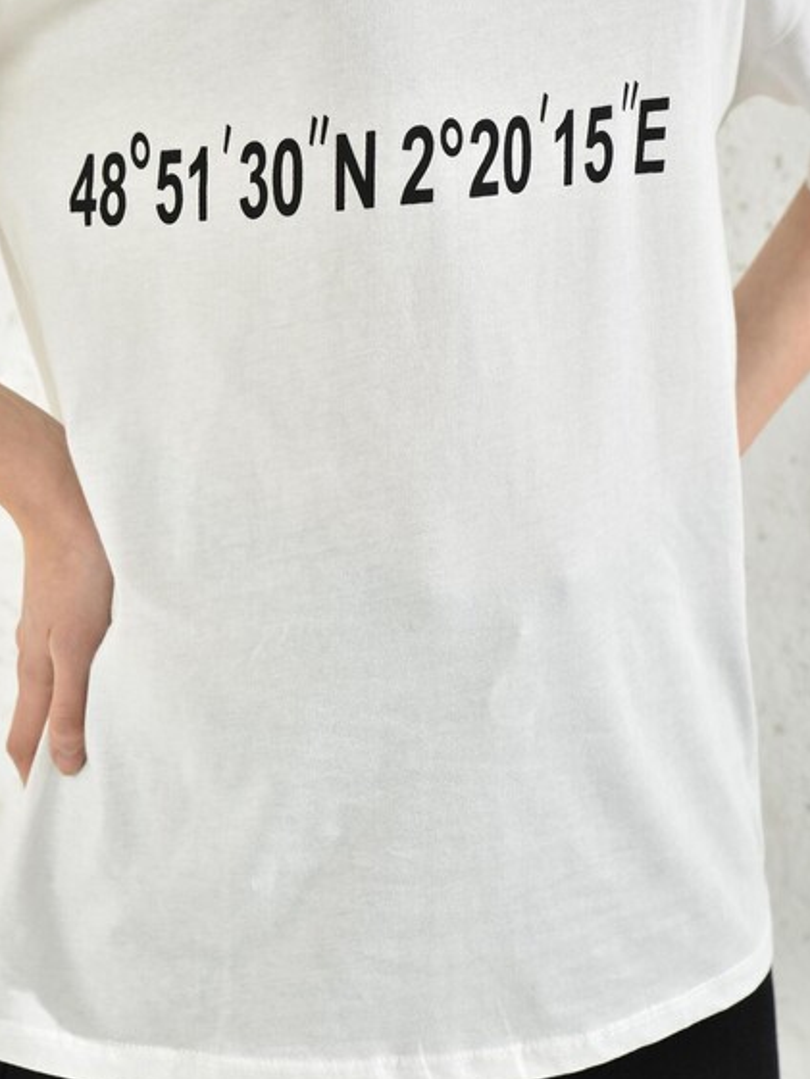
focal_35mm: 72
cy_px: 427
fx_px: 2246
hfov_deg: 20.4
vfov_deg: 27.0
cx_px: 341
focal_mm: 56
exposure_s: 1/160
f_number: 7.1
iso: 100
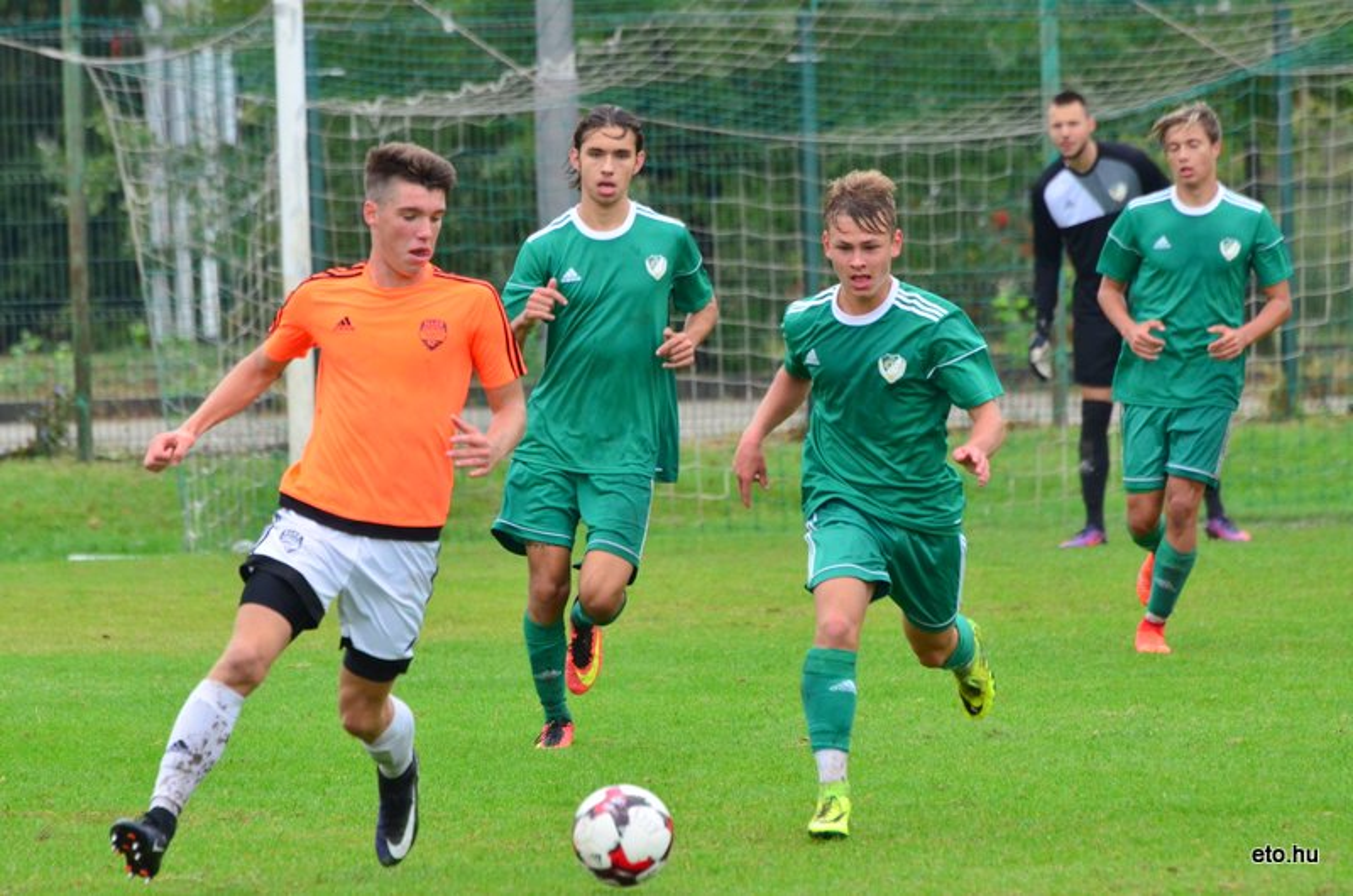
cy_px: 448
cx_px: 676
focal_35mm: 450
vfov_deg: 3.0
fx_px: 16879
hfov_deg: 4.6
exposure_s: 1/640
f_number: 7.1
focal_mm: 300
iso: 2000
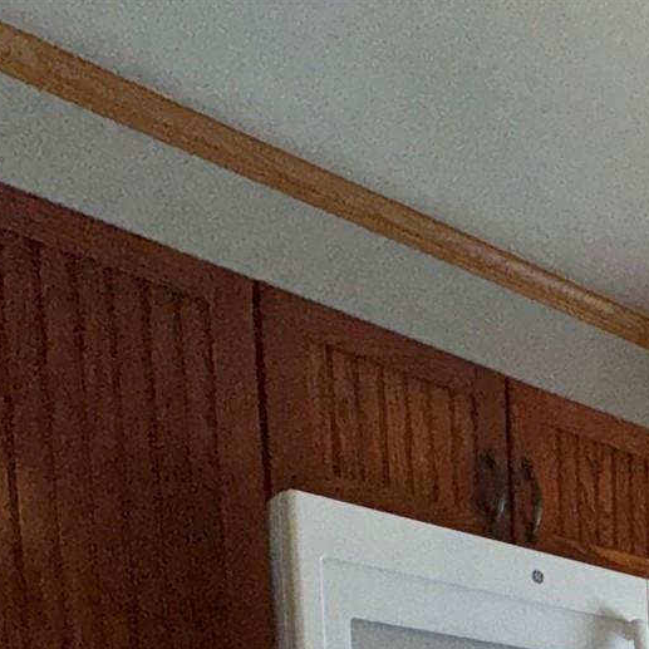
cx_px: 846
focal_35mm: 49
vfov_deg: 26.0
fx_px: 1039
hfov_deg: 28.4
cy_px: 962
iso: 32
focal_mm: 2.22
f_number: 2.2
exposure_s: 1/296
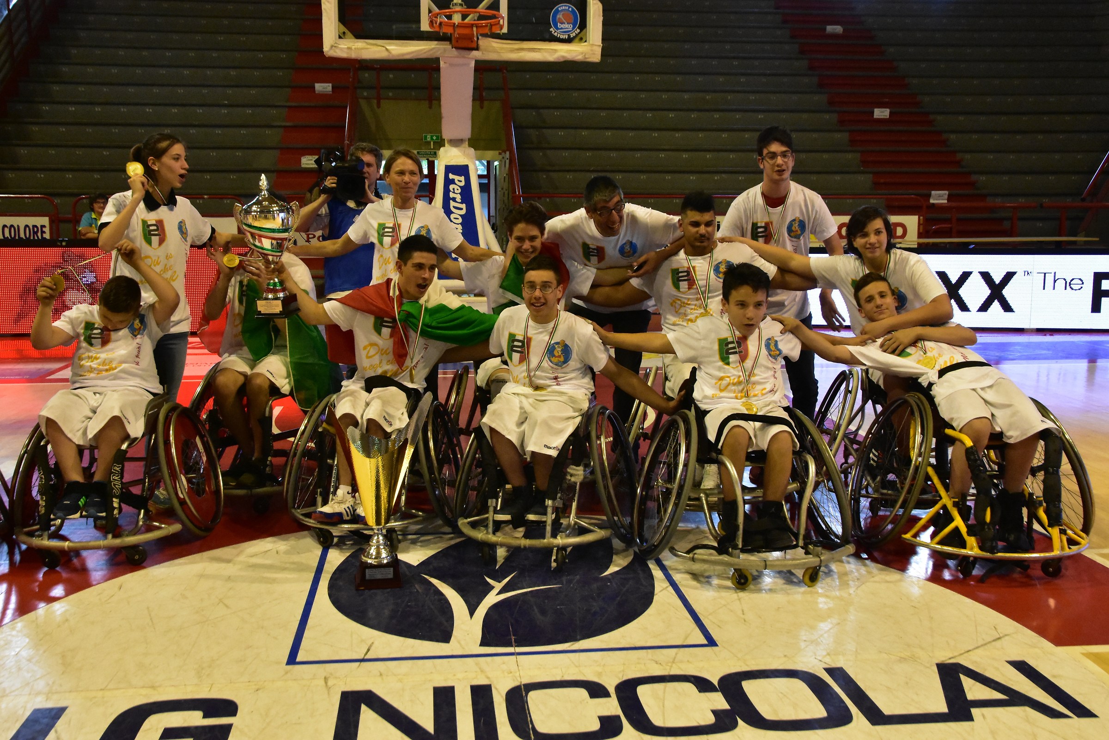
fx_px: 1109
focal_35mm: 36
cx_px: 554
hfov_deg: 53.1
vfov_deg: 36.9
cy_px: 370
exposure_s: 1/125
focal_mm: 24
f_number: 9
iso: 6400
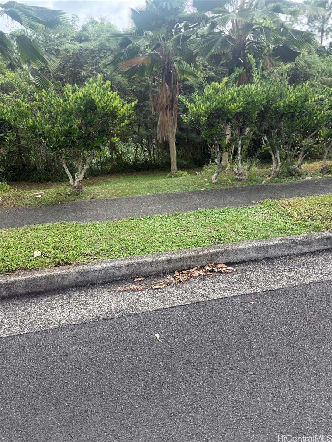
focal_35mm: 24
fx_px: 307
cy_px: 221
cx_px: 166
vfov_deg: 71.6
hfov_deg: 56.8
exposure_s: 1/1106
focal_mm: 6.76
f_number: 1.78
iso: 80
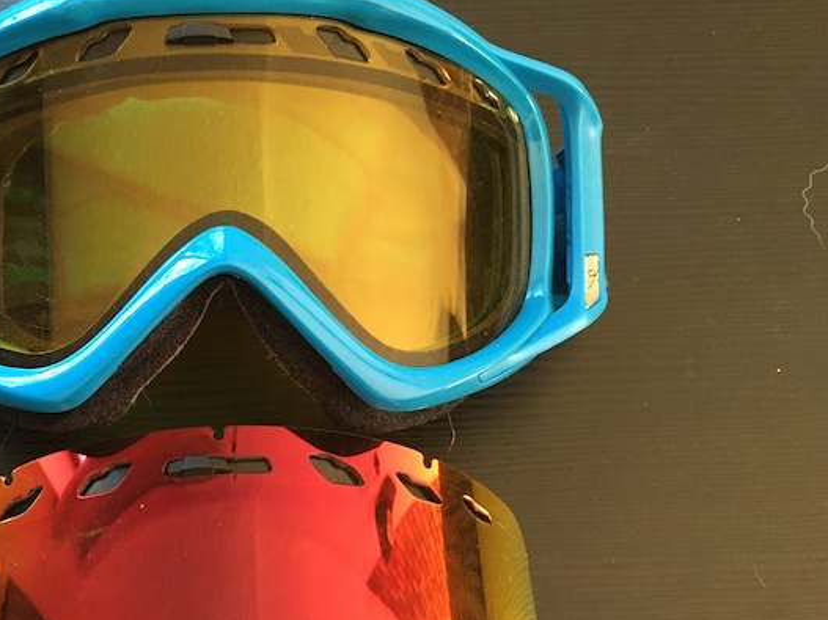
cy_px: 407
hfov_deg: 41.7
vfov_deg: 32.6
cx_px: 212
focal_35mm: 44
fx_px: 1052
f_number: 2.2
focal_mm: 4.15
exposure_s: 1/15
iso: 200
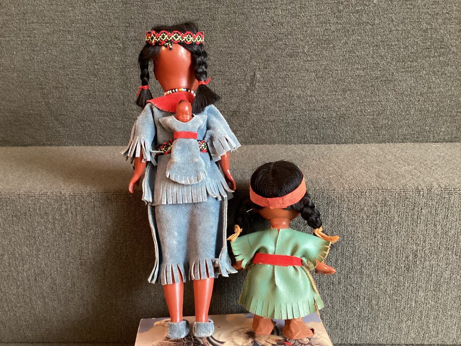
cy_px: 173
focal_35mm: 31
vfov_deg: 45.4
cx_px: 230
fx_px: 413
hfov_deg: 58.3
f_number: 2.4
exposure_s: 1/33
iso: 320
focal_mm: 3.3
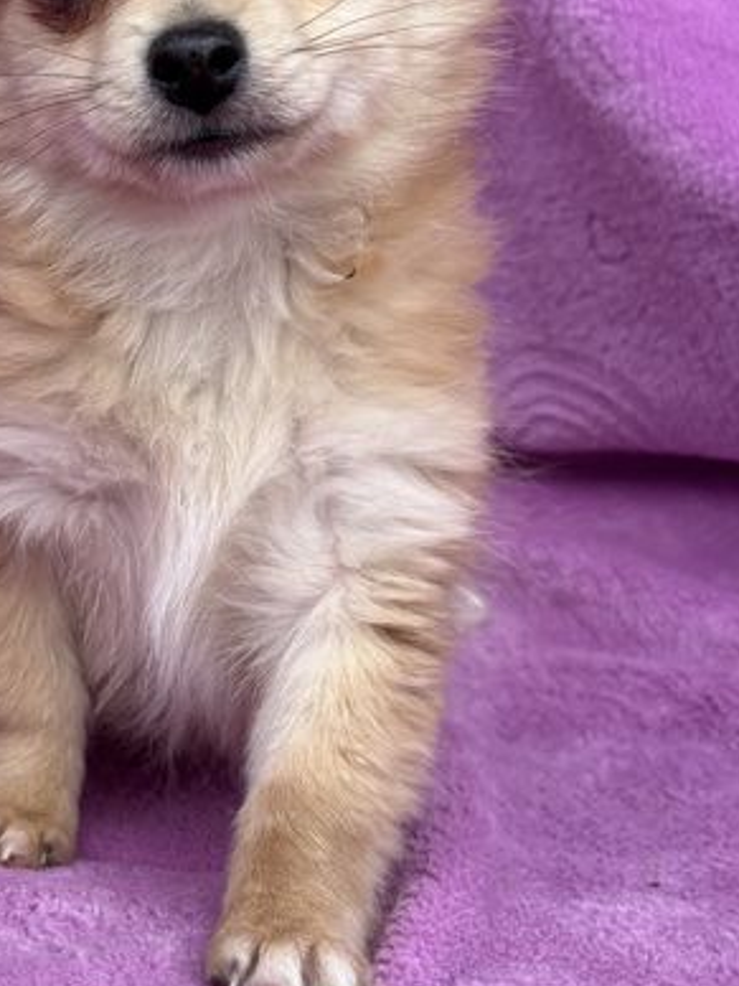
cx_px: 127
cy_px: 658
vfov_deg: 28.8
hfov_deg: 21.6
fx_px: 1907
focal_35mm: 67
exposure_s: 1/988
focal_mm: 5.96
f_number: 1.6
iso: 50
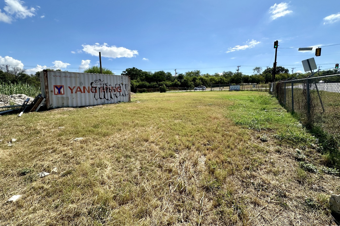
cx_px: 166
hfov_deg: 100.4
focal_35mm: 15
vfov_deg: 77.1
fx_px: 142
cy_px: 102
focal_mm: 2.22
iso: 50
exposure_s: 1/2564
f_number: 2.2
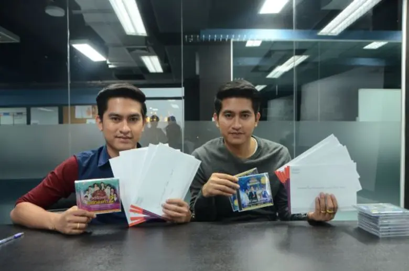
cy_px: 136
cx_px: 204
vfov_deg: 47.7
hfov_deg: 67.5
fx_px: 306
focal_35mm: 27
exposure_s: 1/60
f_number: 5.6
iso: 1600
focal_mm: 18
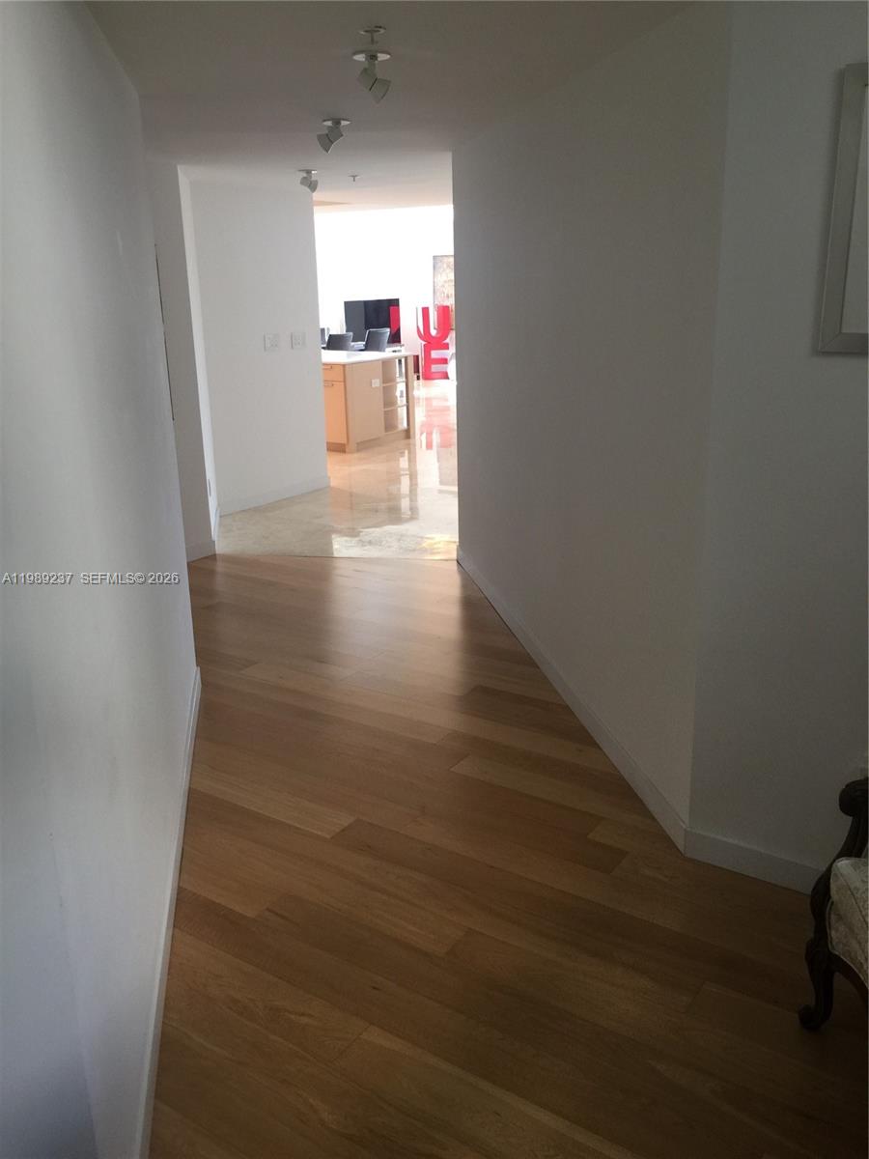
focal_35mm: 29
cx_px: 434
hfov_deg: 48.2
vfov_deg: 61.7
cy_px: 580
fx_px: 971
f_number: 2.2
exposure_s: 1/30
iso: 40
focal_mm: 4.15
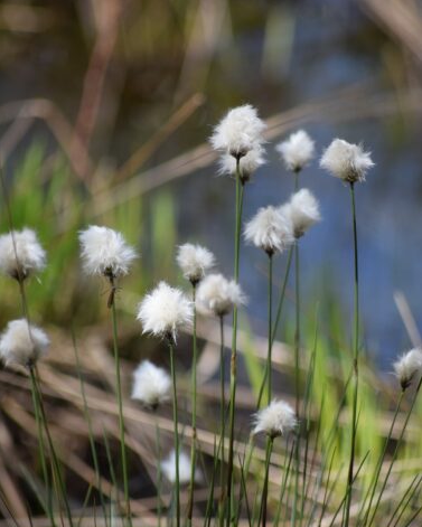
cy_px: 281
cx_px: 211
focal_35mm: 510
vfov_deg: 3.8
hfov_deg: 3.0
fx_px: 7960
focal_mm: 300
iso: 450
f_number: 5.6
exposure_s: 1/1000
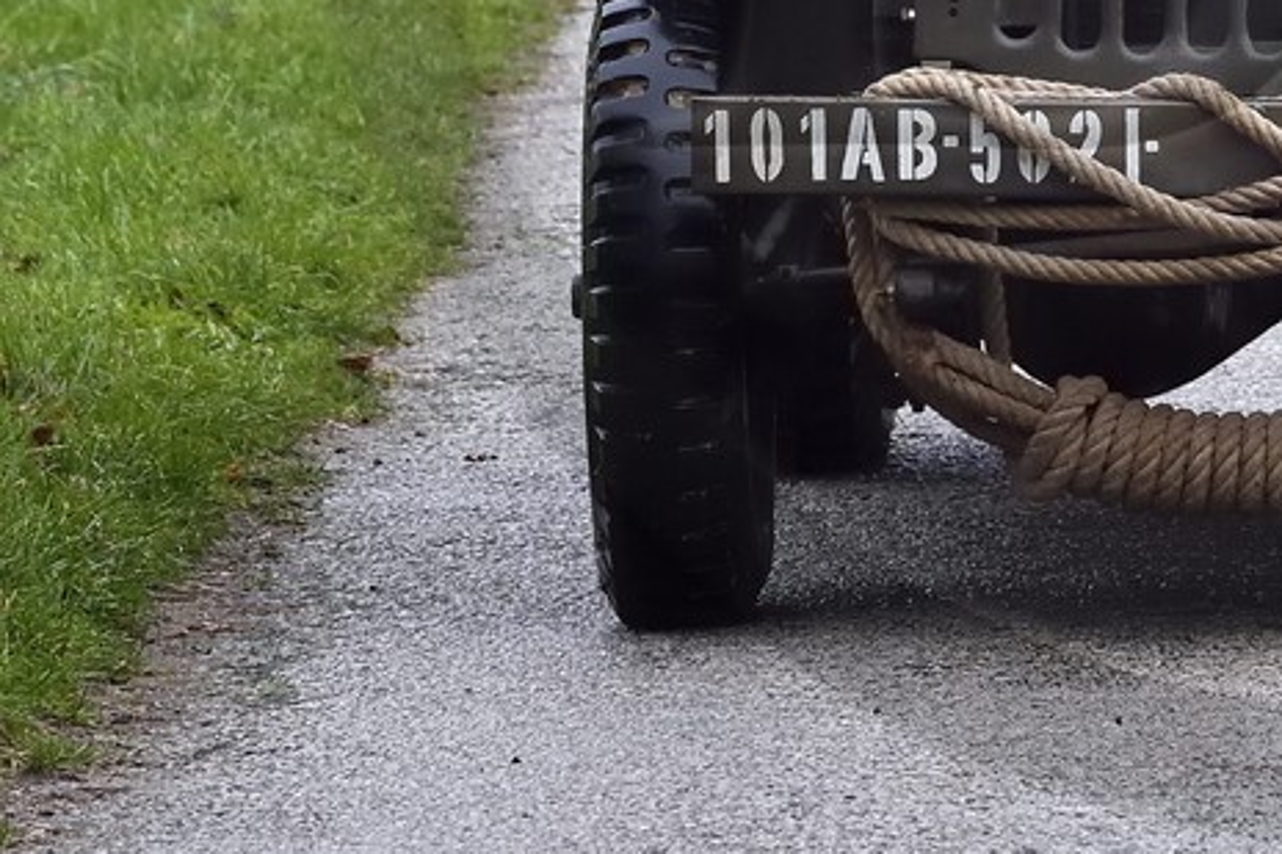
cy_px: -304
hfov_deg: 3.5
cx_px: 1412
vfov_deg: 2.3
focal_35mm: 586
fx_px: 20860
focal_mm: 170
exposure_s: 1/250
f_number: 7.1
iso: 1600
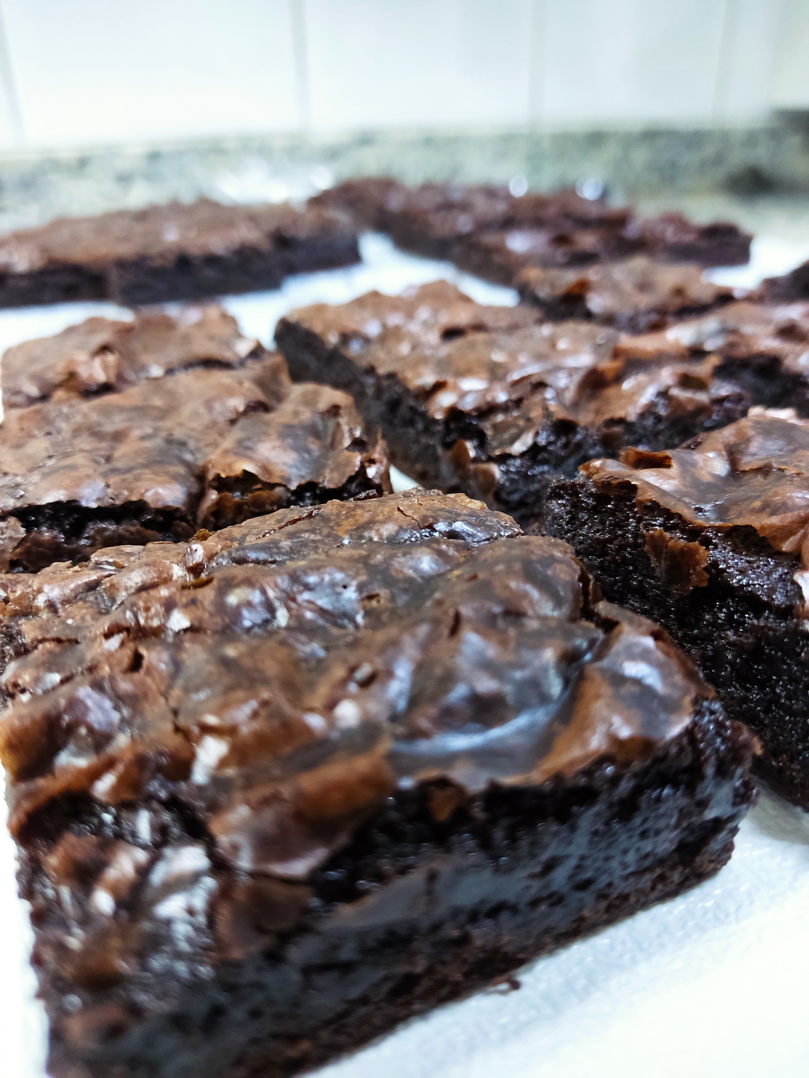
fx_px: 779
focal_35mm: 25
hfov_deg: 54.9
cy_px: 539
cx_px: 404
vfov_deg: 69.4
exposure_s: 1/24
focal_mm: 4.71
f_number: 1.79
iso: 569
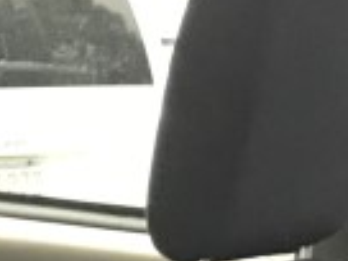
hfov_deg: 9.4
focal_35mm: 211
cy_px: 908
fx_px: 2121
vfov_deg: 6.2
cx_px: 69
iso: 32
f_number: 1.8
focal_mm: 3.99
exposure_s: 1/30
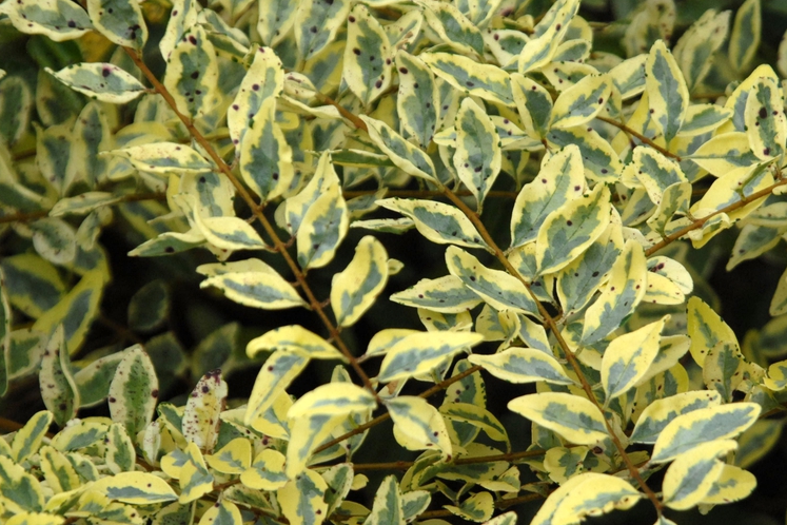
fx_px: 5399
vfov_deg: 5.6
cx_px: 511
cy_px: 240
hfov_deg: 8.3
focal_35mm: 247
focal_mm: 120
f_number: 7.1
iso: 400
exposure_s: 1/200
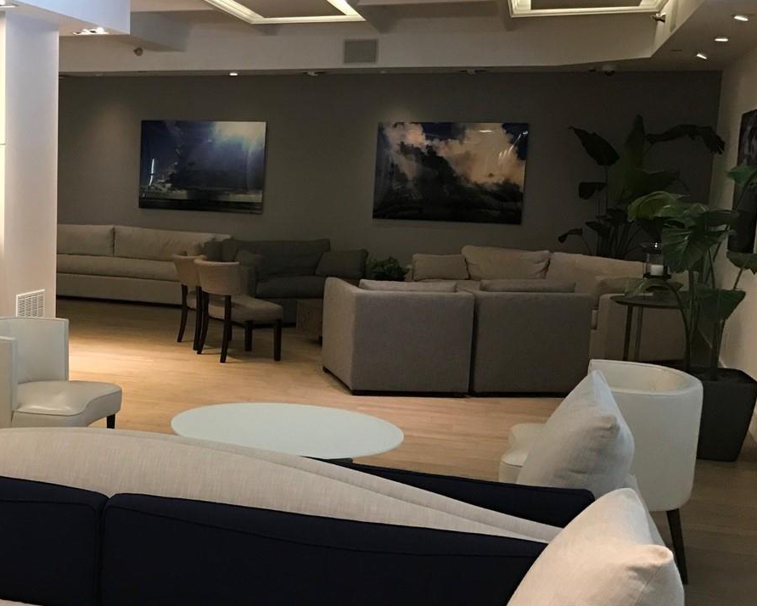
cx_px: 120
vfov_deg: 30.8
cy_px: 348
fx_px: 1098
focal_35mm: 49
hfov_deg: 36.4
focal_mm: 3.99
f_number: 1.8
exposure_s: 1/15
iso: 64
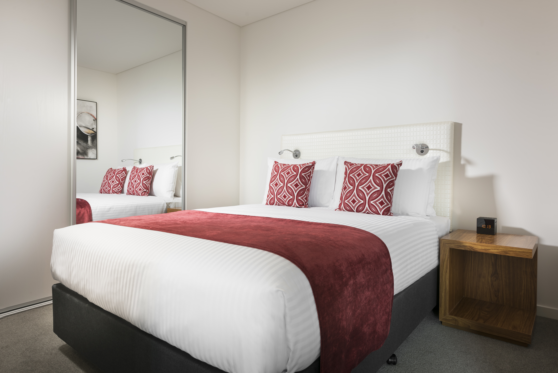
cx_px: 279
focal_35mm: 22
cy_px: 186
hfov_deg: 78.6
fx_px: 341
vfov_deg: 57.3
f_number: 9.5
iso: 160
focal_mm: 22
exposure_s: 1/4
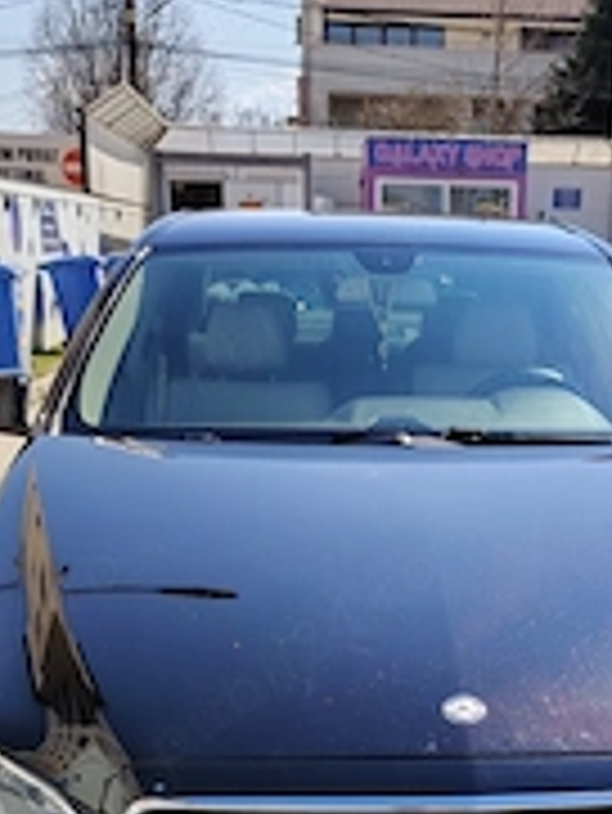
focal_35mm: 53
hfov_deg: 27.2
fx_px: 1248
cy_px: 733
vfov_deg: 34.2
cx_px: 450
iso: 100
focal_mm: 5.25
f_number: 1.75
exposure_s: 1/1442
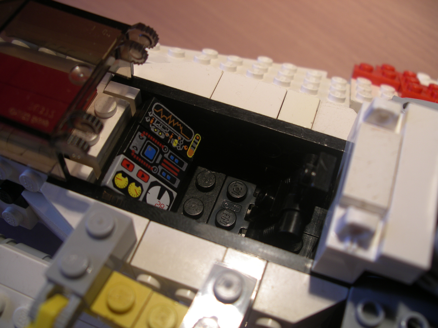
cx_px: 219
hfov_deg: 50.1
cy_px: 164
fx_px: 468
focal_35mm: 37
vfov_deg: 38.7
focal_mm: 7.8
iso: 80
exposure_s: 1/30
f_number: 2.8
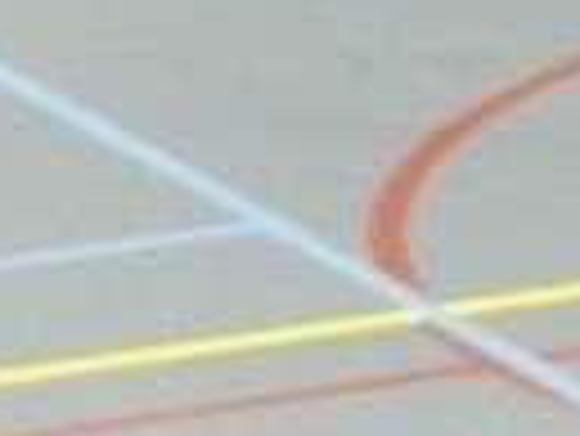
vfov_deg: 2.2
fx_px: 11589
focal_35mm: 691
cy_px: -337
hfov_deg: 2.8
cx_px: 2280
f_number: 3.6
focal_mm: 14.3
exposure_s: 1/40
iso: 800
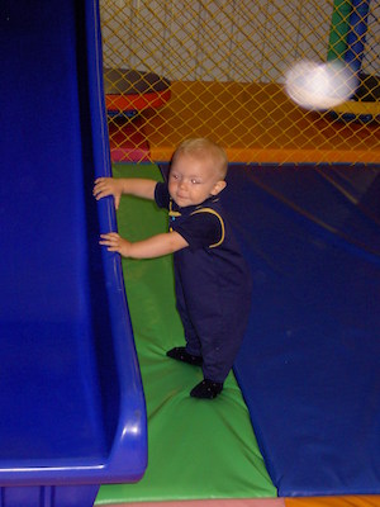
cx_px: 190
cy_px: 254
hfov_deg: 19.6
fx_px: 1098
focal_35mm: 75
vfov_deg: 26.0
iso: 200
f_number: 4.2
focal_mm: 12.4
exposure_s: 1/80
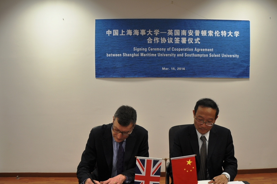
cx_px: 156
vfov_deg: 40.9
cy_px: 107
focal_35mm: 32
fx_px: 246
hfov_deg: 58.6
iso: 200
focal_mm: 18
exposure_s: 1/50
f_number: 3.5
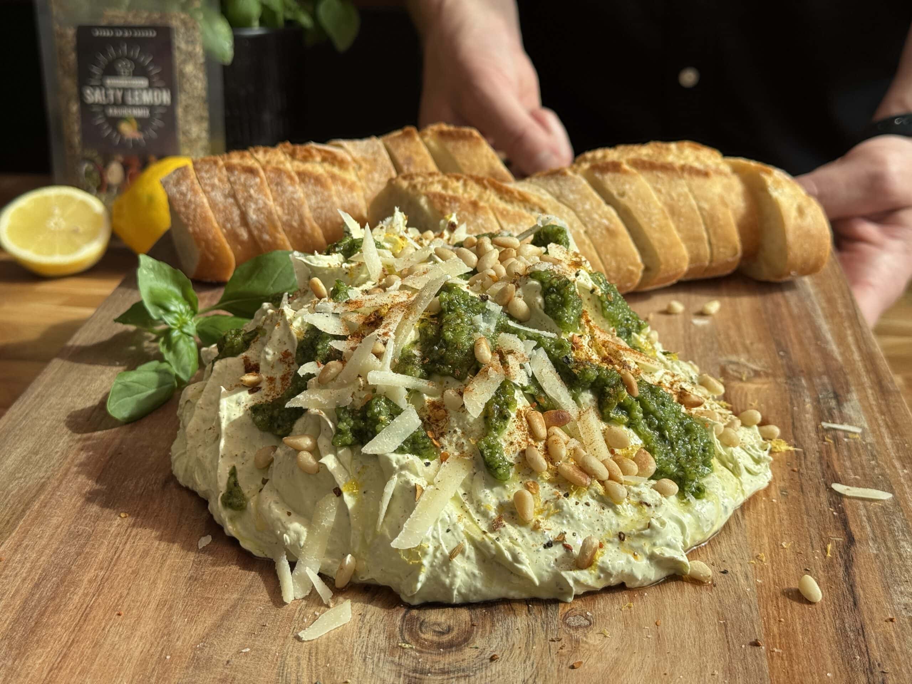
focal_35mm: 48
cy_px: 342
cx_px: 456
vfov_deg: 30.3
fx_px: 1265
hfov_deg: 39.7
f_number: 1.78
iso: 64
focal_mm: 6.76
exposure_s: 1/1152
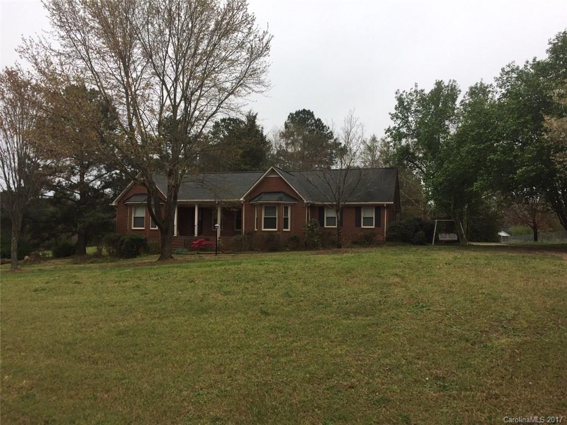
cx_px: 284
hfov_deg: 61.7
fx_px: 475
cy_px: 212
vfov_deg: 48.2
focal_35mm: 29
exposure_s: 1/327
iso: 32
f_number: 2.2
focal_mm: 4.15
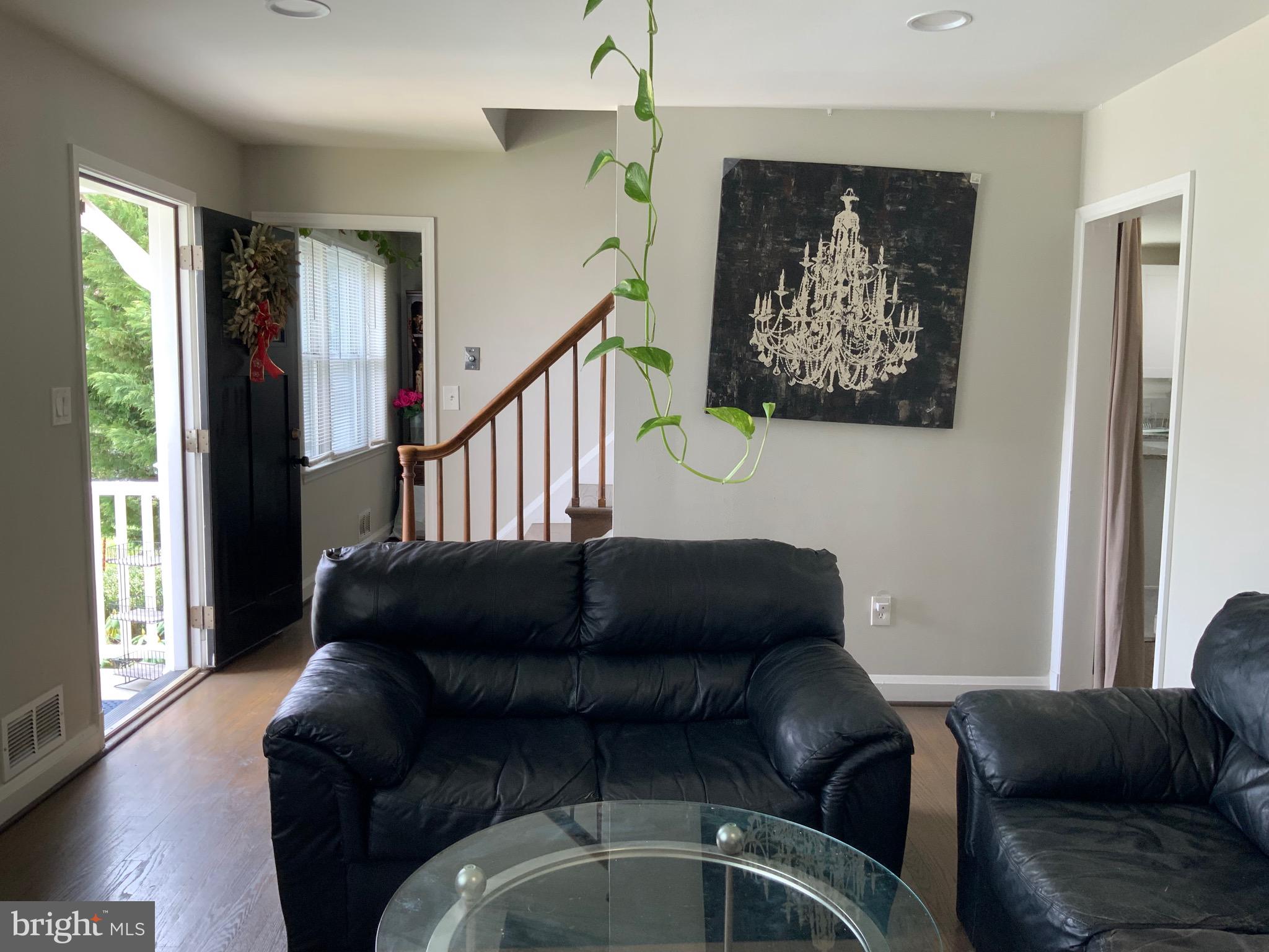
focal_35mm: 29
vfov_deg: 48.2
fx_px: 1063
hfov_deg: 61.7
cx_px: 634
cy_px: 476
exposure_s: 1/60
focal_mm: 3
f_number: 1.8
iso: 50
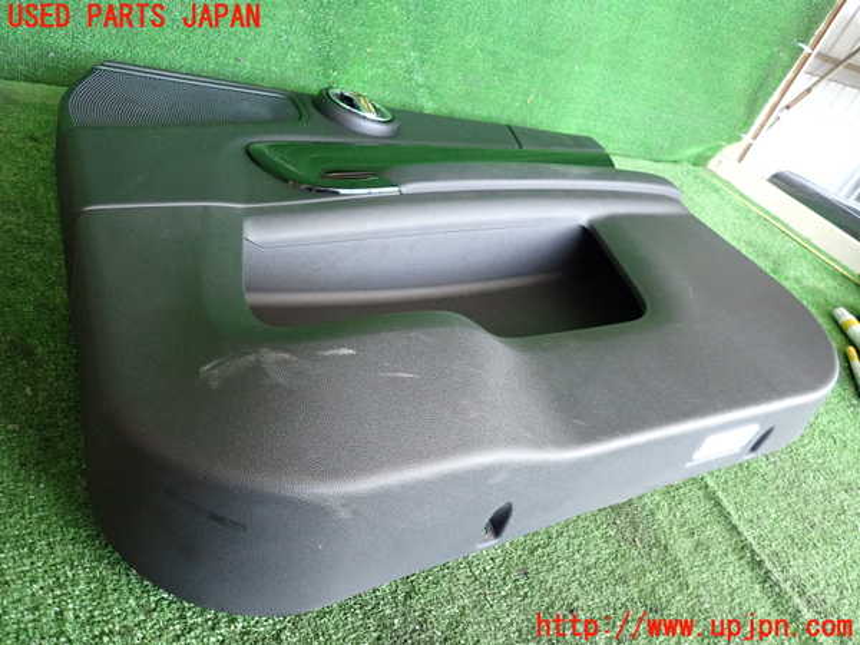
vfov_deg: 54.9
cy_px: 322
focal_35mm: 25
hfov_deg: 69.4
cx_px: 430
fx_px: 621
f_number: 2
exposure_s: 1/125
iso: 800
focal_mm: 4.5
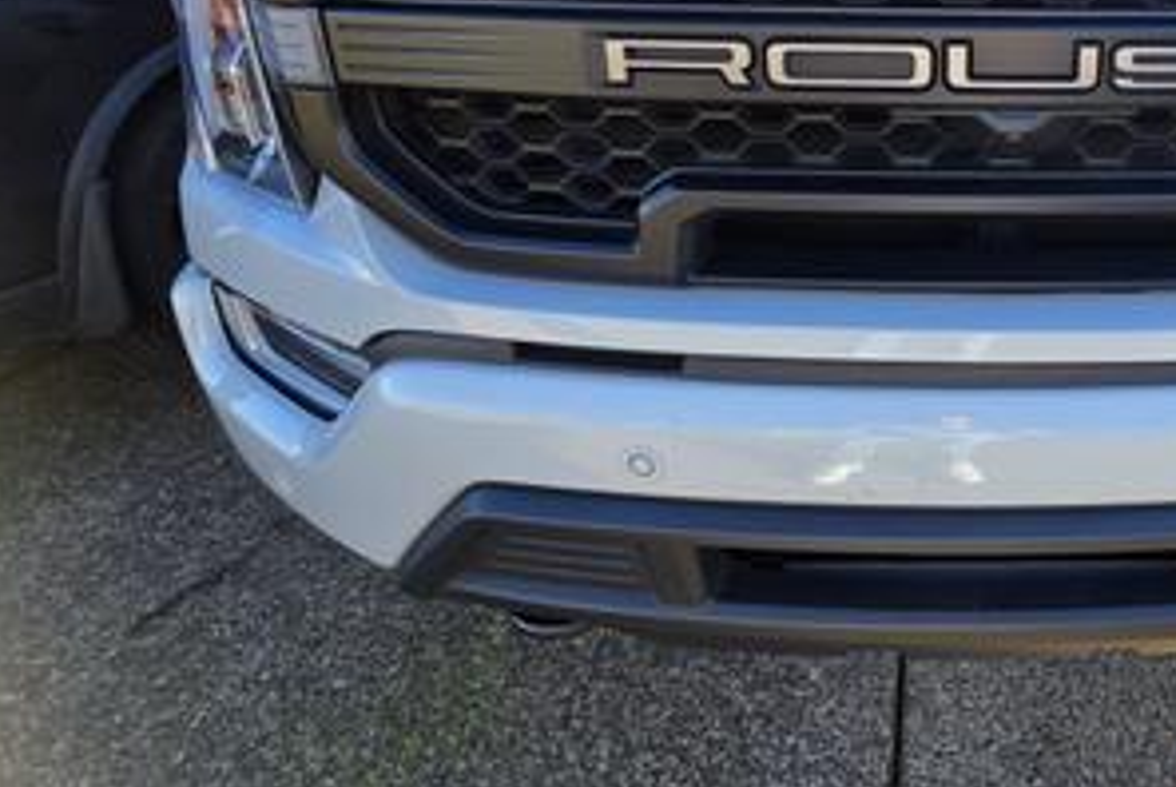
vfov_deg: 53.1
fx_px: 752
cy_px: 211
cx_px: 957
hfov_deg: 68.1
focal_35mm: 23
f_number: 1.9
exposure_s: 1/719
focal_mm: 2.2
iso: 80
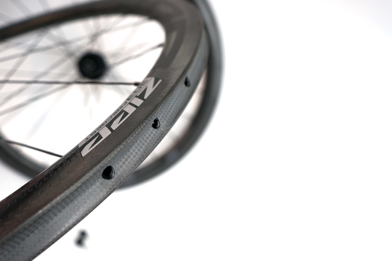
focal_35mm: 31
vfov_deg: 42.3
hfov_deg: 60.3
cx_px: 196
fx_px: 337
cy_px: 130
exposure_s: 1/60
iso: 500
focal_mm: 31
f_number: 4
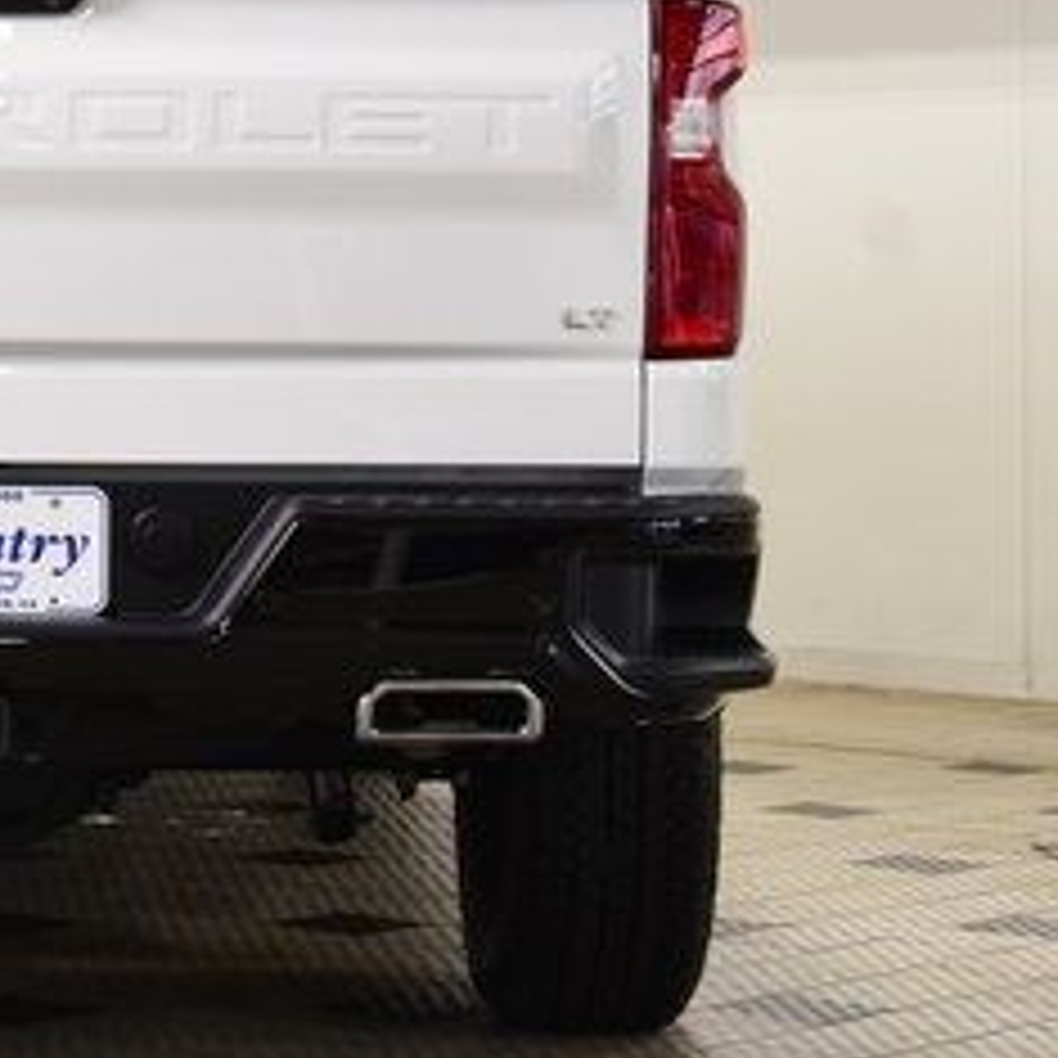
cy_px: 326
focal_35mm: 125
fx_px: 4322
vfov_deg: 13.9
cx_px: -18
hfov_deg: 13.7
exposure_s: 1/60
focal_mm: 36
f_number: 7.1
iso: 1600
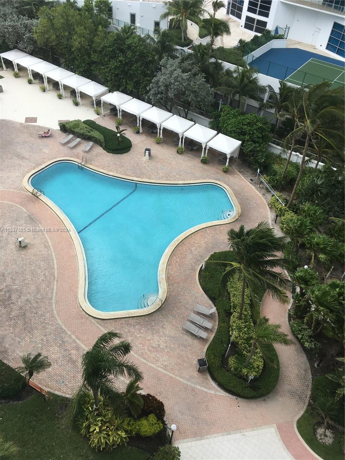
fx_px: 385
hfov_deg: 48.2
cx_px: 172
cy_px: 230
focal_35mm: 29
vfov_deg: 61.7
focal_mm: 4.15
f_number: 2.2
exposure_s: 1/769
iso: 25
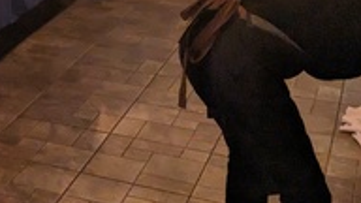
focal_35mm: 92
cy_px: -94
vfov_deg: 12.5
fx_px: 881
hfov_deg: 20.8
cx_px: -124
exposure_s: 1/40
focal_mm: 4.38
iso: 400
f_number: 1.73
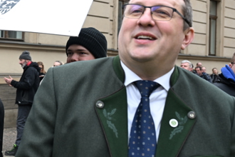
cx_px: 23
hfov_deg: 27.8
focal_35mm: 70
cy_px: 58
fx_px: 457
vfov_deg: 19.4
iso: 800
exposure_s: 1/800
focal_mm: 33.5
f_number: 5
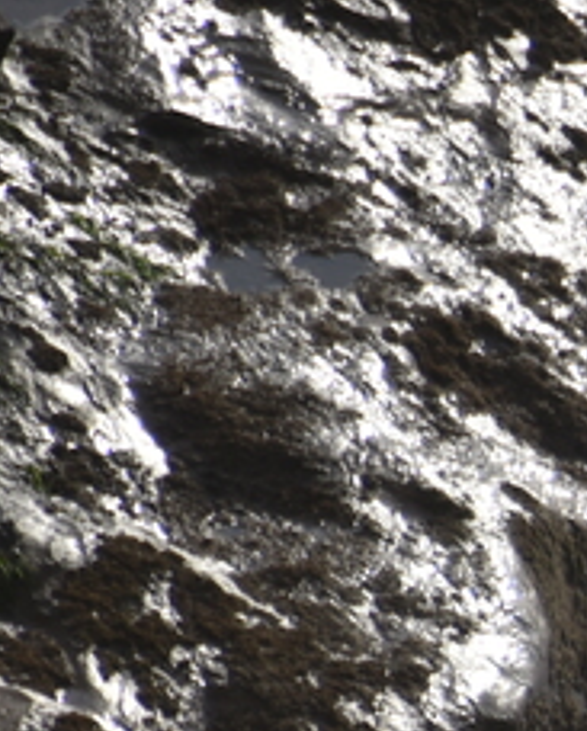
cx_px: 1793
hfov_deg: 1.0
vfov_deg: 1.2
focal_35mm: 1579
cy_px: 811
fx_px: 34221
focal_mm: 300
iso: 125
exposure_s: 1/640
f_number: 5.6
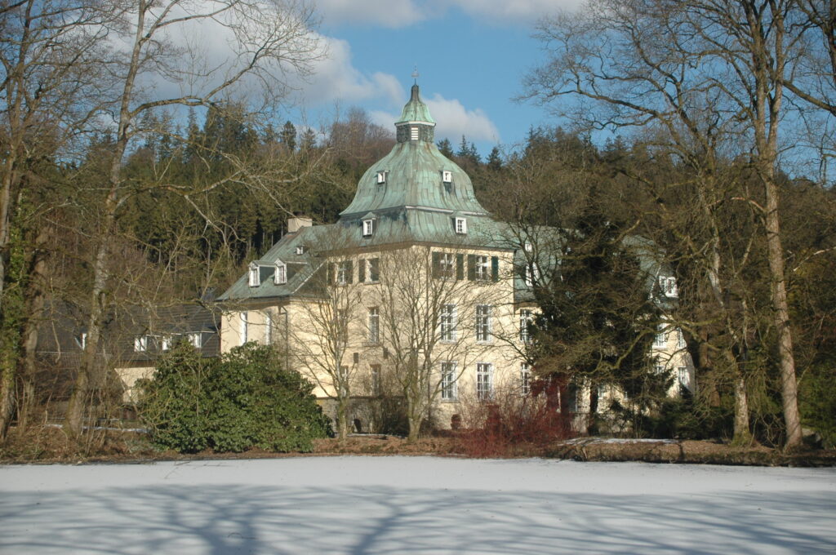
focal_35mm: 72
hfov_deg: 28.1
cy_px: 278
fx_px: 1670
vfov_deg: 18.9
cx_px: 418
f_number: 10
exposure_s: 1/400
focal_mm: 48
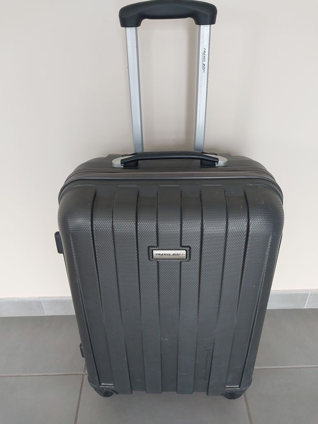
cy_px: 212
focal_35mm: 30
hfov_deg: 46.8
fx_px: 367
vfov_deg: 60.0
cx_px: 159
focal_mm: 4.6
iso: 200
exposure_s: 1/50
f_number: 1.8
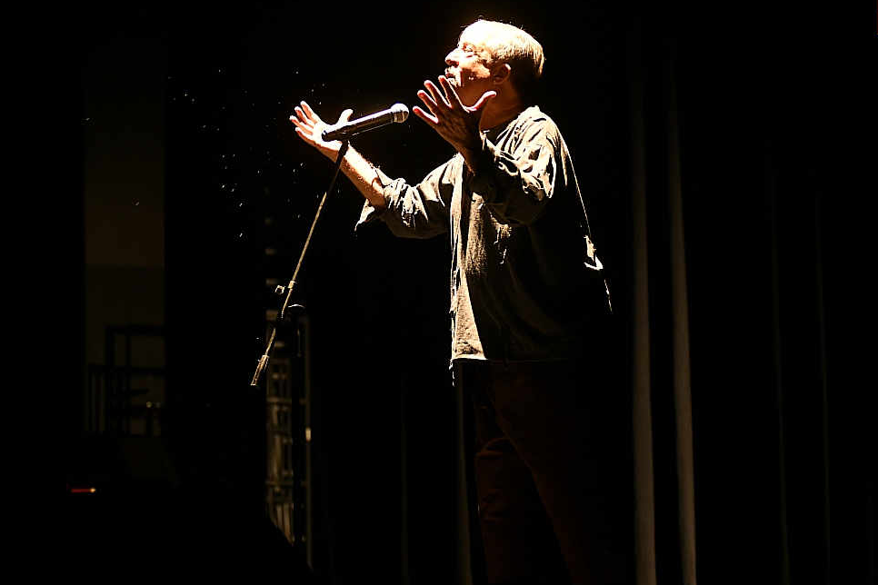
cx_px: 423
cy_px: 314
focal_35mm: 87
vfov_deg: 15.7
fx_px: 2122
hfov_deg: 23.4
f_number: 2.8
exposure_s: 1/250
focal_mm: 70
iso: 2500
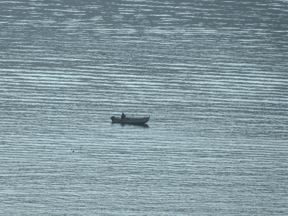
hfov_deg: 2.5
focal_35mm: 800
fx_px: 6656
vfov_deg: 1.9
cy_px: 108
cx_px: 144
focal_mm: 129
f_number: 6.4
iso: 100
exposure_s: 1/500
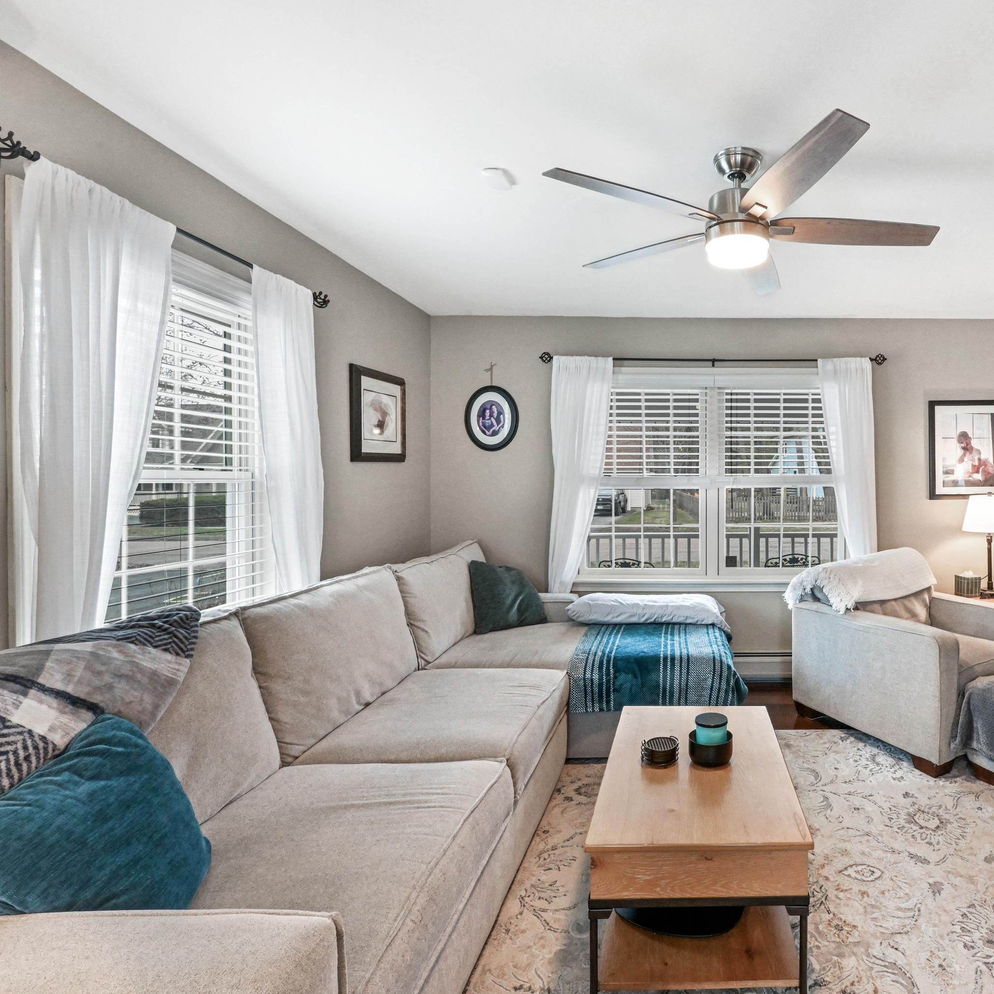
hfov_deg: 76.9
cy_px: 500
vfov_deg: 80.7
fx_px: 585
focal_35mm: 18
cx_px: 699
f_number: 14
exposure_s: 1/6
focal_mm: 14
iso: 4000
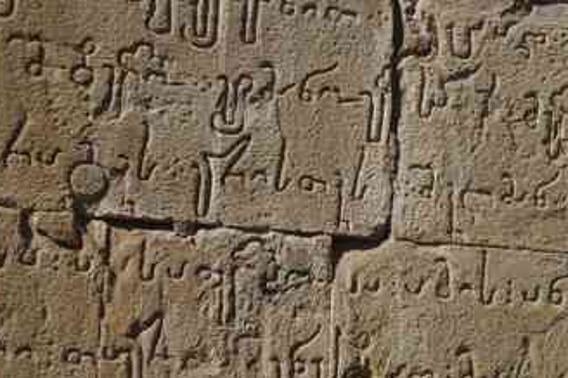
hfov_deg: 15.9
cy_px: 300
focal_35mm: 123
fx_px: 1940
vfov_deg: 11.1
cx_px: 702
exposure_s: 1/80
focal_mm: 26.9
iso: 200
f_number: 11
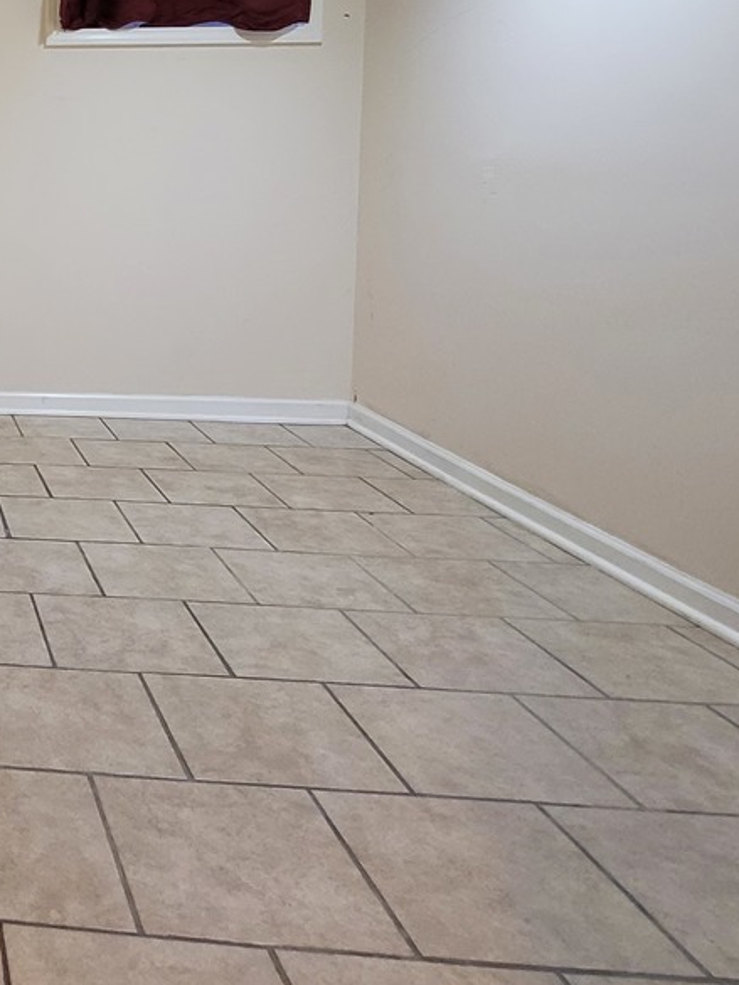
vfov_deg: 53.7
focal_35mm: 32
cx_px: -214
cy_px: 226
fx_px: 911
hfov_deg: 33.1
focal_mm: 2.2
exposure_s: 1/30
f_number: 2.2
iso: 640
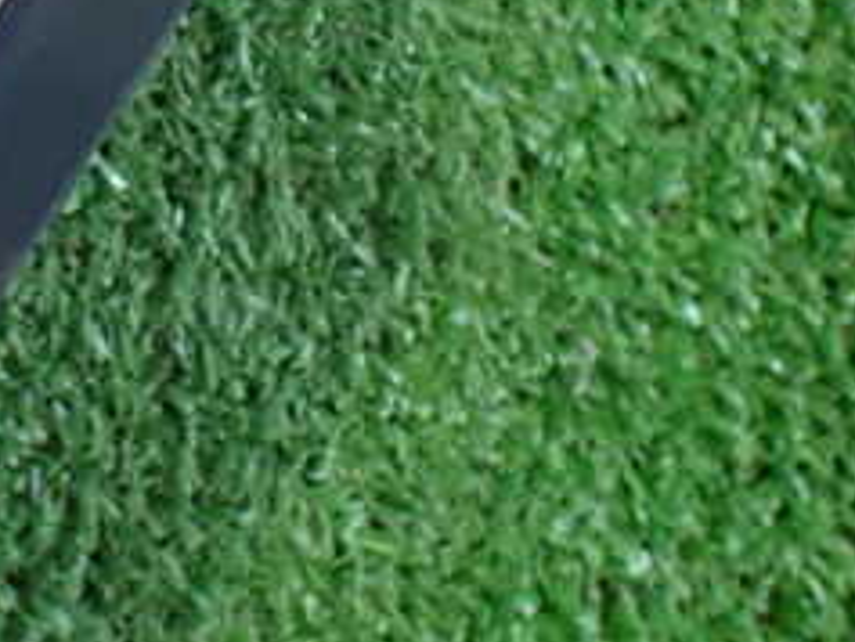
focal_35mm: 76
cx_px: 61
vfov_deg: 18.8
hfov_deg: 24.8
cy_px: -18
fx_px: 1878
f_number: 2.3
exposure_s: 1/125
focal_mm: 5.4
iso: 800
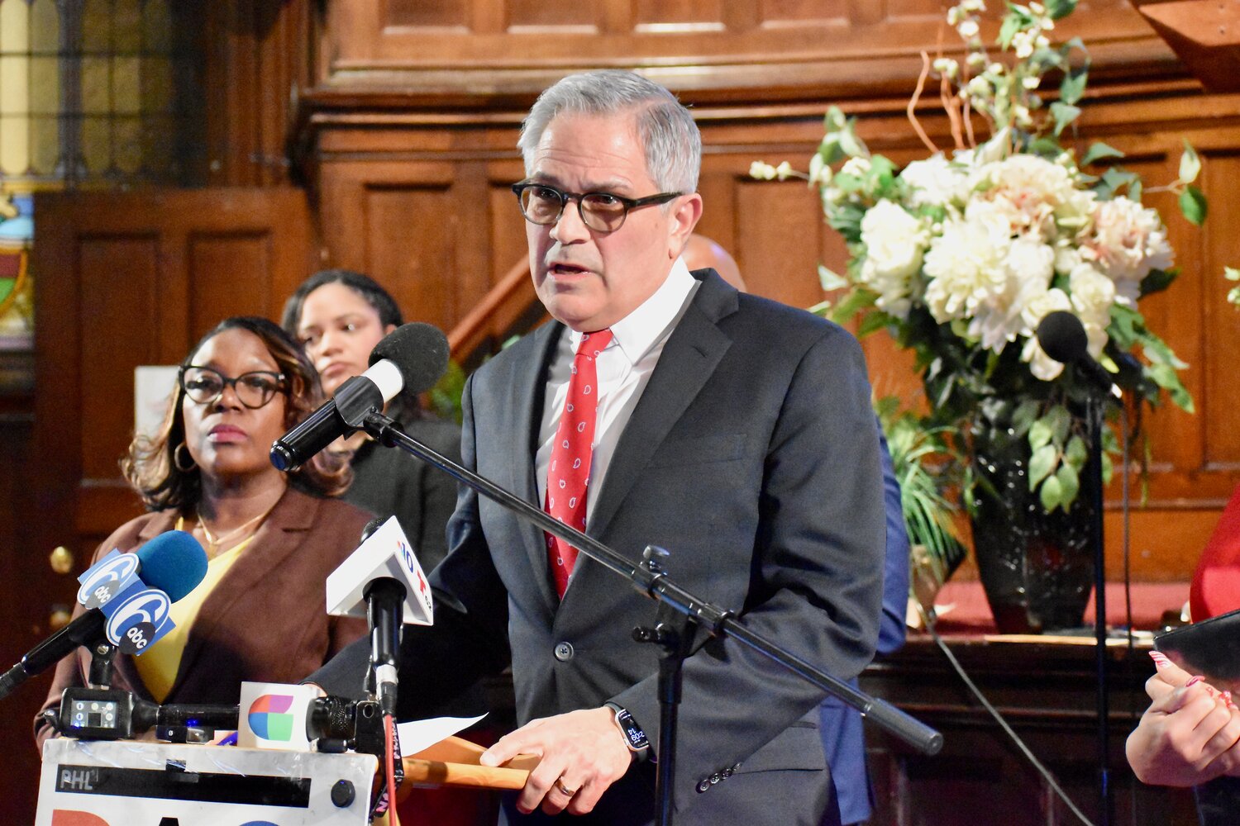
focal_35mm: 105
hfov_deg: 19.5
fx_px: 3616
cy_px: 413
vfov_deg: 13.0
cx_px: 620
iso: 11400
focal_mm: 70
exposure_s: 1/250
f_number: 4.5
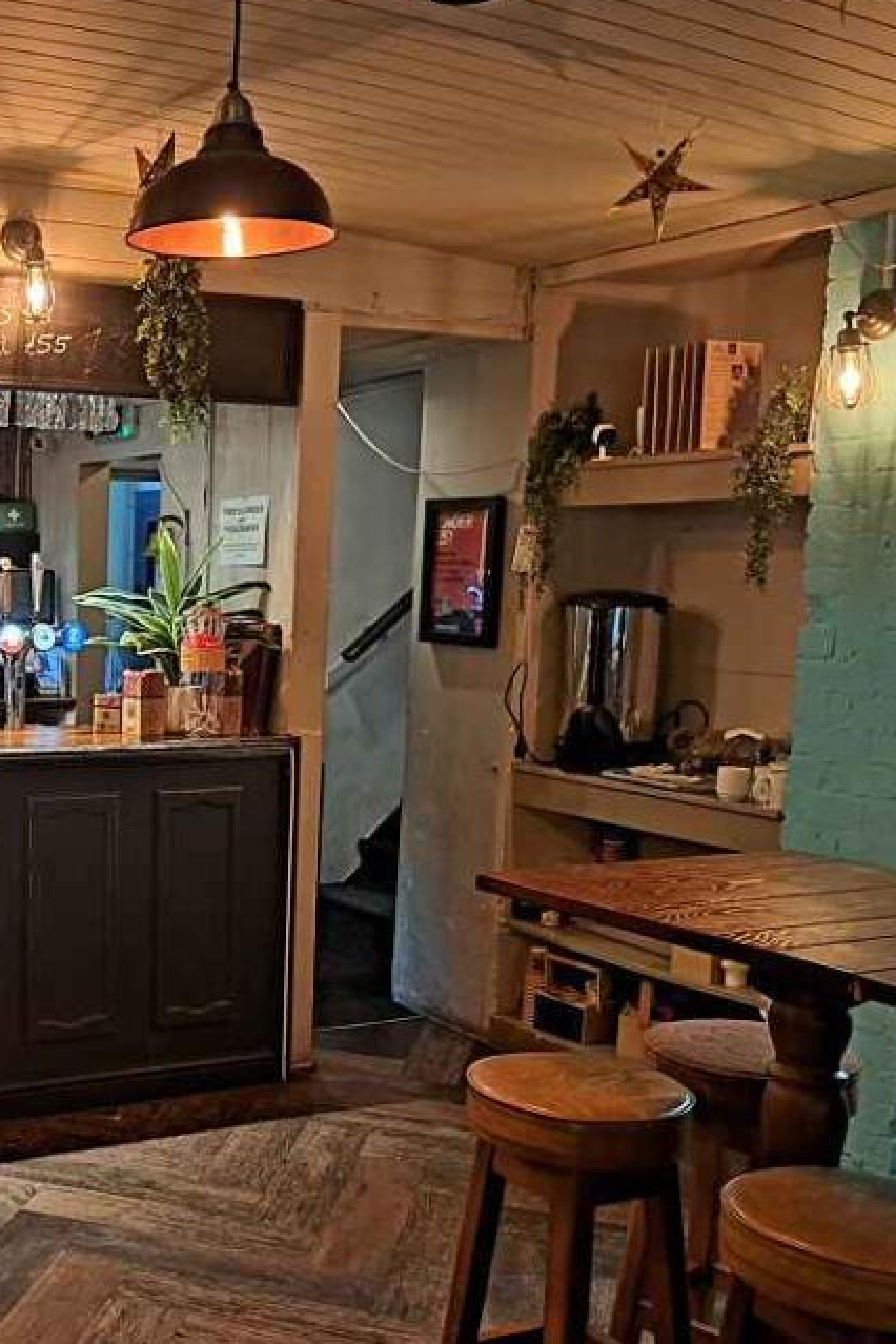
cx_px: 4
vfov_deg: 48.3
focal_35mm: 40
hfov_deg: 31.0
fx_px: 1493
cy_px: 780
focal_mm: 5.23
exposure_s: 1/25
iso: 400
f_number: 1.8
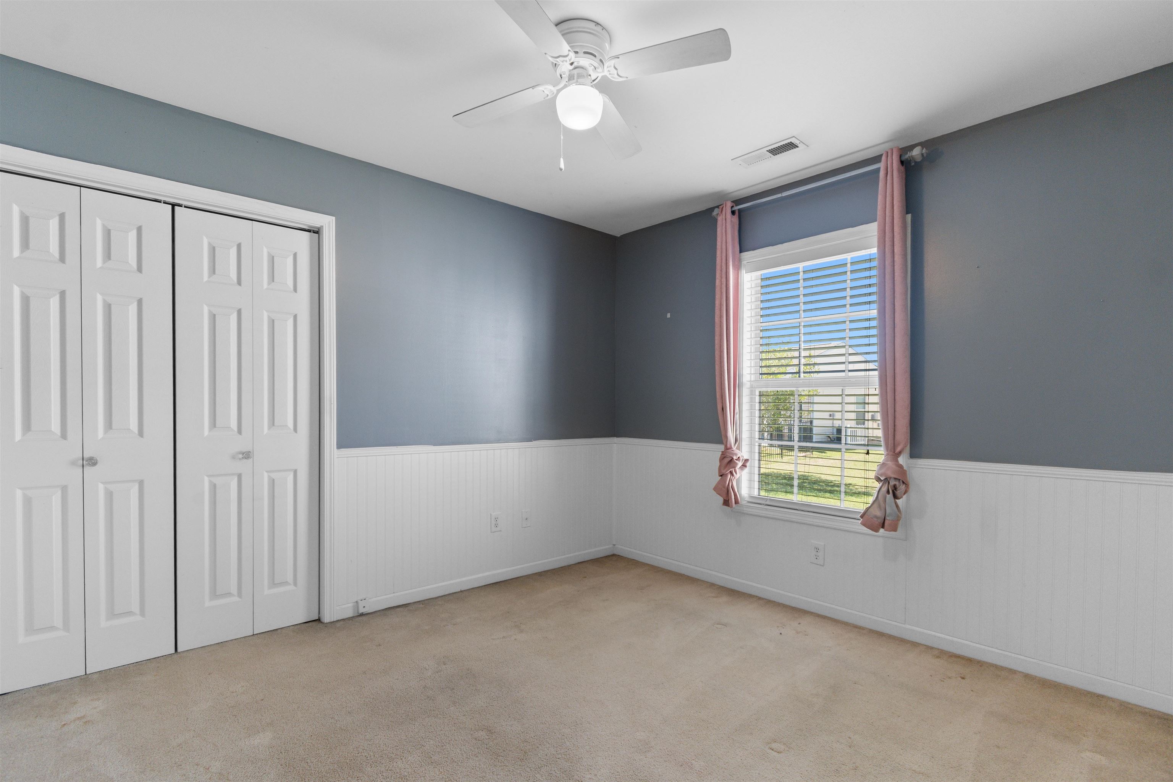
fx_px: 521
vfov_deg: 73.7
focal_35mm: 16
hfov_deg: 96.7
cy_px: 391
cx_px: 586
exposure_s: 1/5
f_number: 4.8
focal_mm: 11
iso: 100
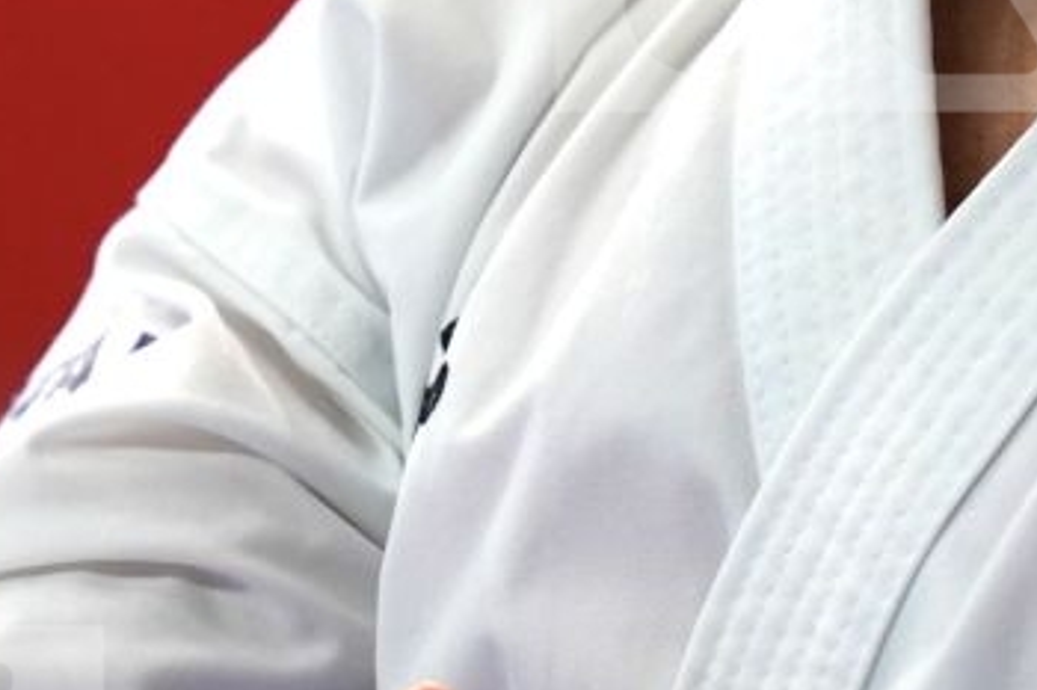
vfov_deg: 0.7
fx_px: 59194
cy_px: -157
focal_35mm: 2056
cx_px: -172
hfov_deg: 1.0
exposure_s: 1/400
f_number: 2.8
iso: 1000
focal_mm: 400
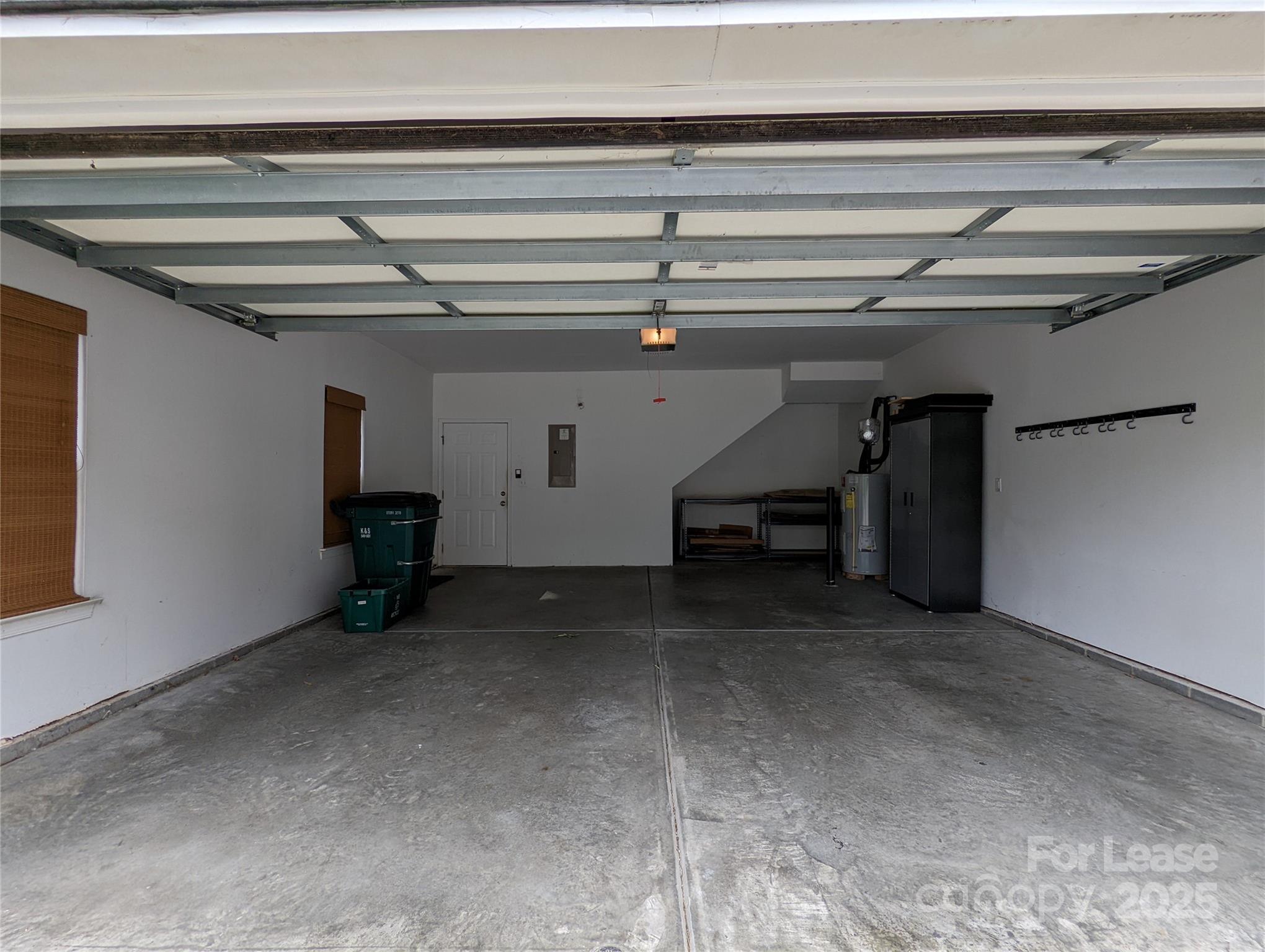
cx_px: 632
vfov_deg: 78.2
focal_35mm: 16
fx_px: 586
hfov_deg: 94.4
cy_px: 476
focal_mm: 2.35
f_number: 2.2
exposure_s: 1/306
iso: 52
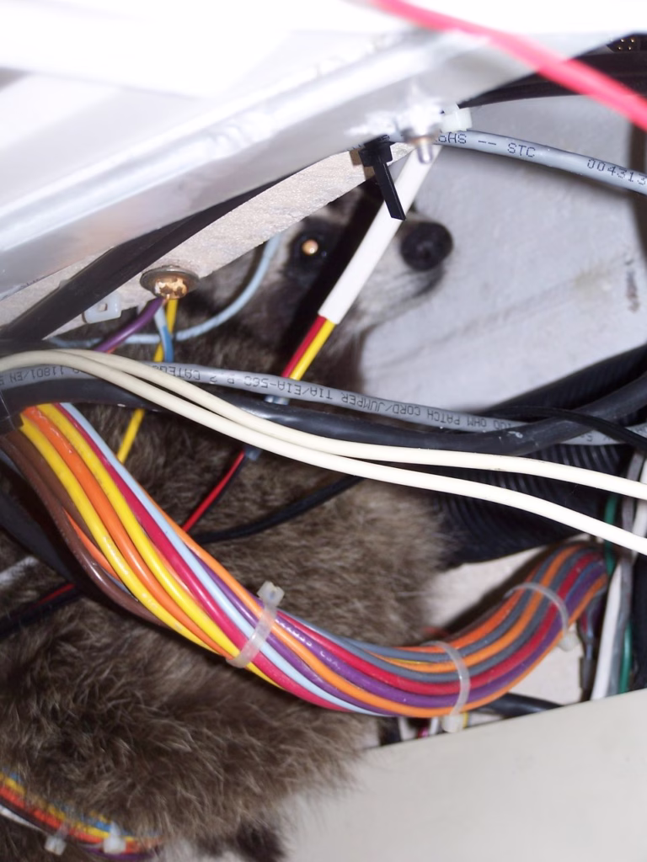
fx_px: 2617
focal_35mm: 105
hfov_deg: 14.1
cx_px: 324
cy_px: 431
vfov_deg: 18.7
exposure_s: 1/90
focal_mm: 17.5
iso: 80
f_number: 3.2
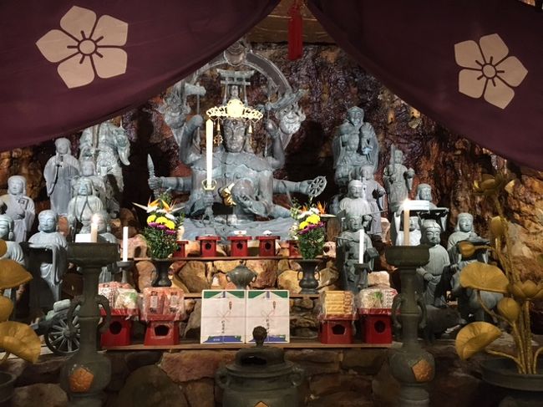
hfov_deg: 61.7
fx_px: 455
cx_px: 272
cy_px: 204
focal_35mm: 29
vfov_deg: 48.2
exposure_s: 1/15
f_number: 2.2
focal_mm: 4.15
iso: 250
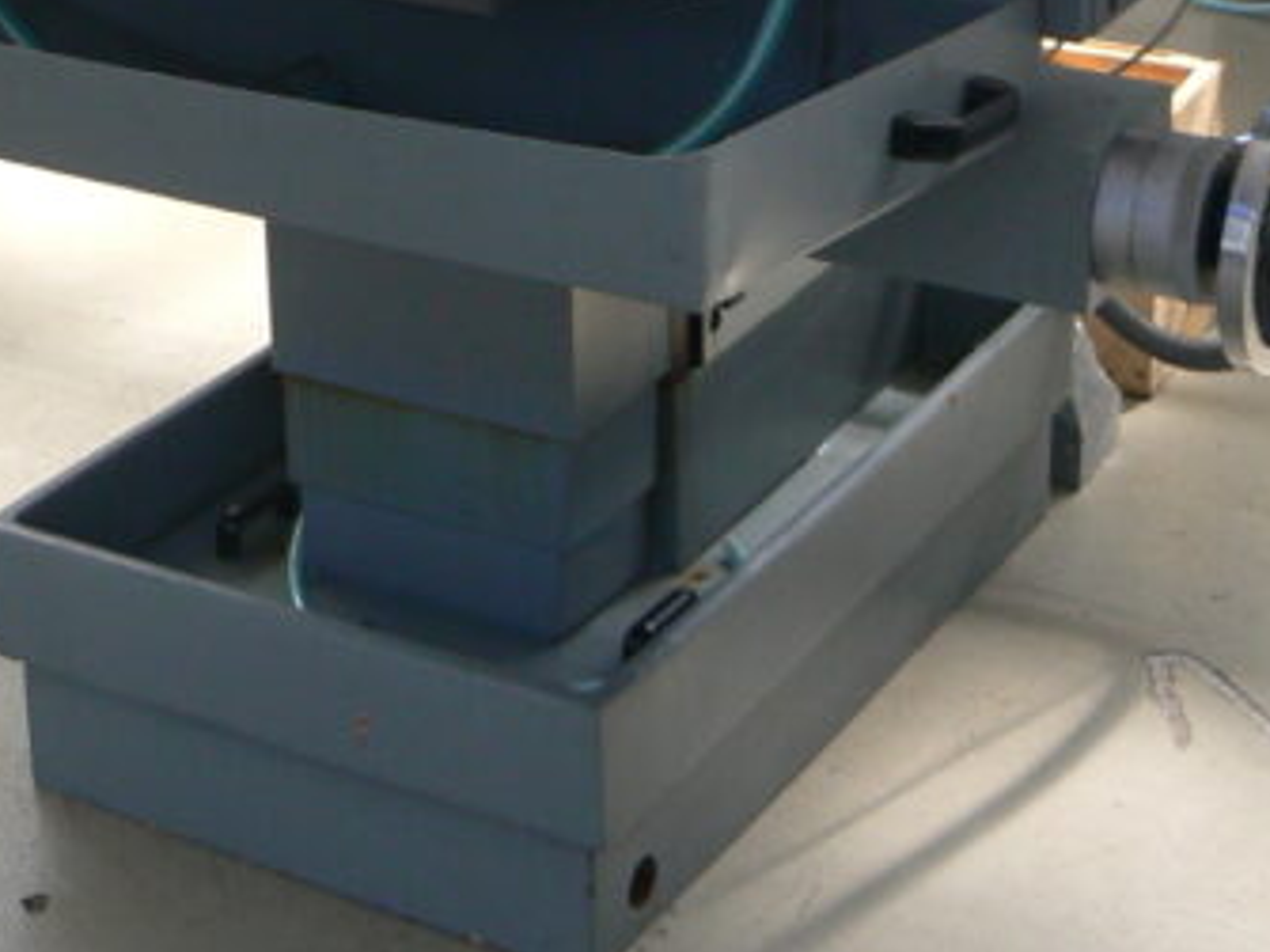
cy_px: -133
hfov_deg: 22.6
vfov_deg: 16.6
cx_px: 383
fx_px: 3154
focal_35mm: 86
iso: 100
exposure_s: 1/60
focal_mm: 6
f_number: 3.2
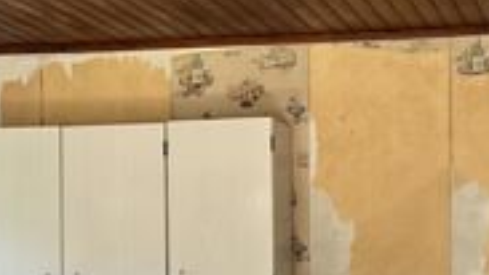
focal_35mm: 124
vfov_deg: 9.7
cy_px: 315
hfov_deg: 17.3
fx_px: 1608
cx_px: 222
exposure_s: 1/121
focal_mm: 5.1
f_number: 1.6
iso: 125
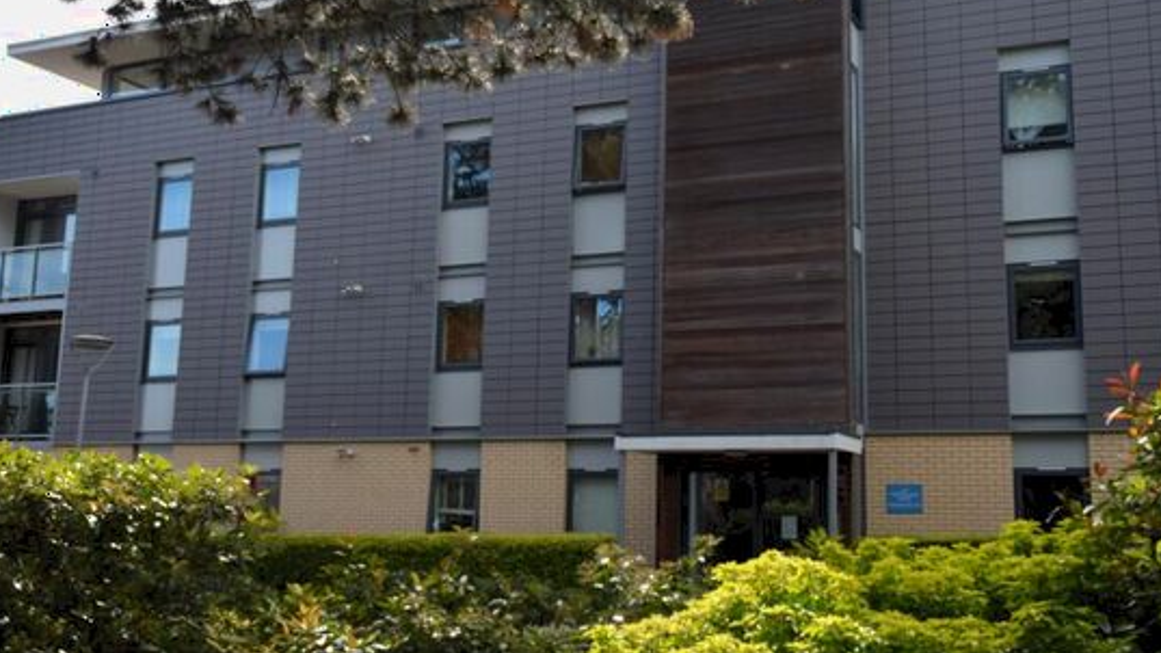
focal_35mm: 41
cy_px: 302
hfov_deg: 49.2
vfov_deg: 29.0
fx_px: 1262
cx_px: 664
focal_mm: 20
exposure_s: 1/200
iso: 100
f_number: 5
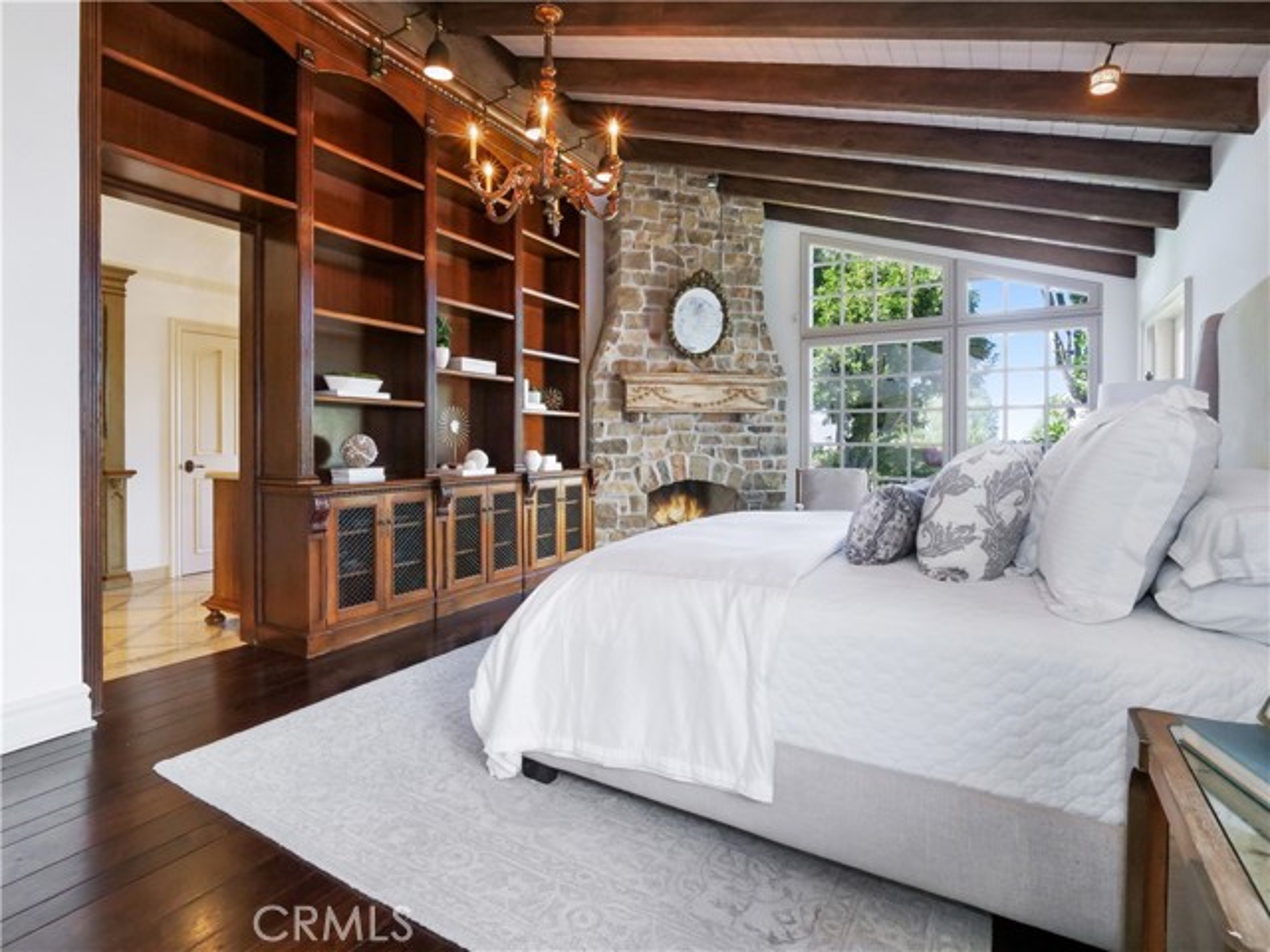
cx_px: 635
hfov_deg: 94.5
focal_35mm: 16
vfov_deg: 78.1
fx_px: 587
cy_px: 476
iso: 2000
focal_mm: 8
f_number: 9
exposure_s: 1/15
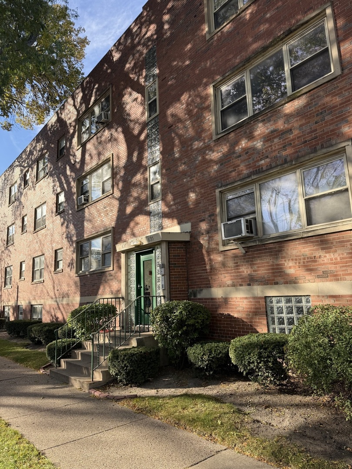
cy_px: 234
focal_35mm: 24
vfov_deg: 71.6
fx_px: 325
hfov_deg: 56.8
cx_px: 176
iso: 80
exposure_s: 1/1192
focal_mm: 6.76
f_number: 1.78
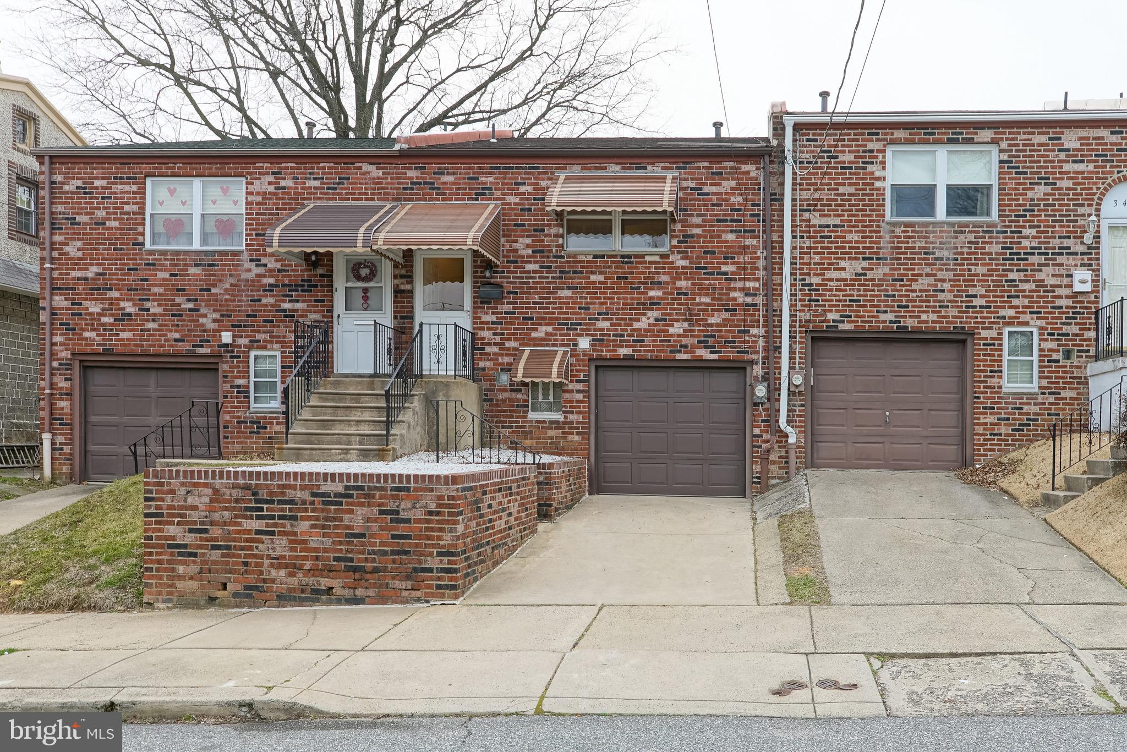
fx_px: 971
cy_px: 376
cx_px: 564
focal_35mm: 31
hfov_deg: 60.3
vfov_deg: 42.4
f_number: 11
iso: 250
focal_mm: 31
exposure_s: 1/30
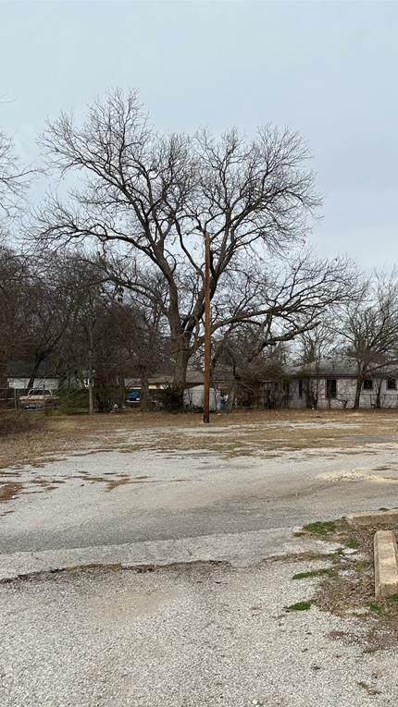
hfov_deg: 32.4
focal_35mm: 35
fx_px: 657
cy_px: 354
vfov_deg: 56.6
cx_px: 341
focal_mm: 6.86
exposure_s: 1/5525
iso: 80
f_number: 1.78
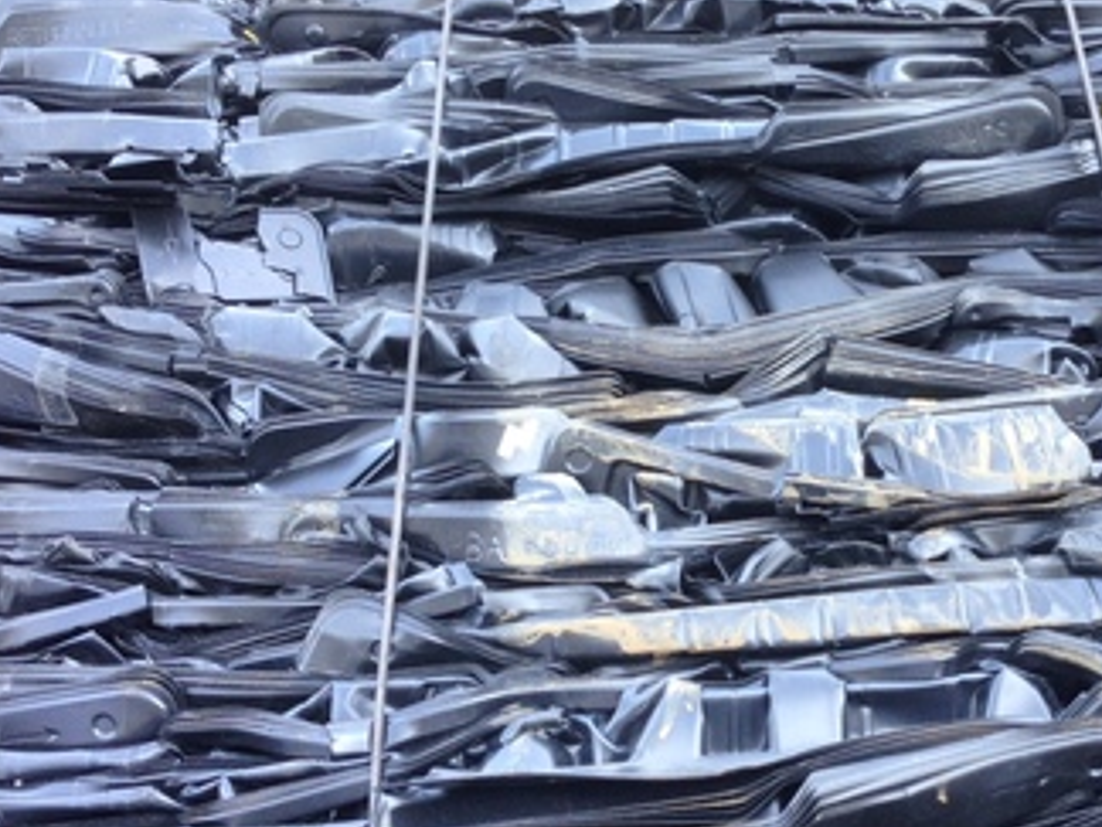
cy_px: 502
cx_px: 809
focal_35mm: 51
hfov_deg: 36.7
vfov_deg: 28.5
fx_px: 1624
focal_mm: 4.13
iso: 50
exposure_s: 1/60
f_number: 2.4
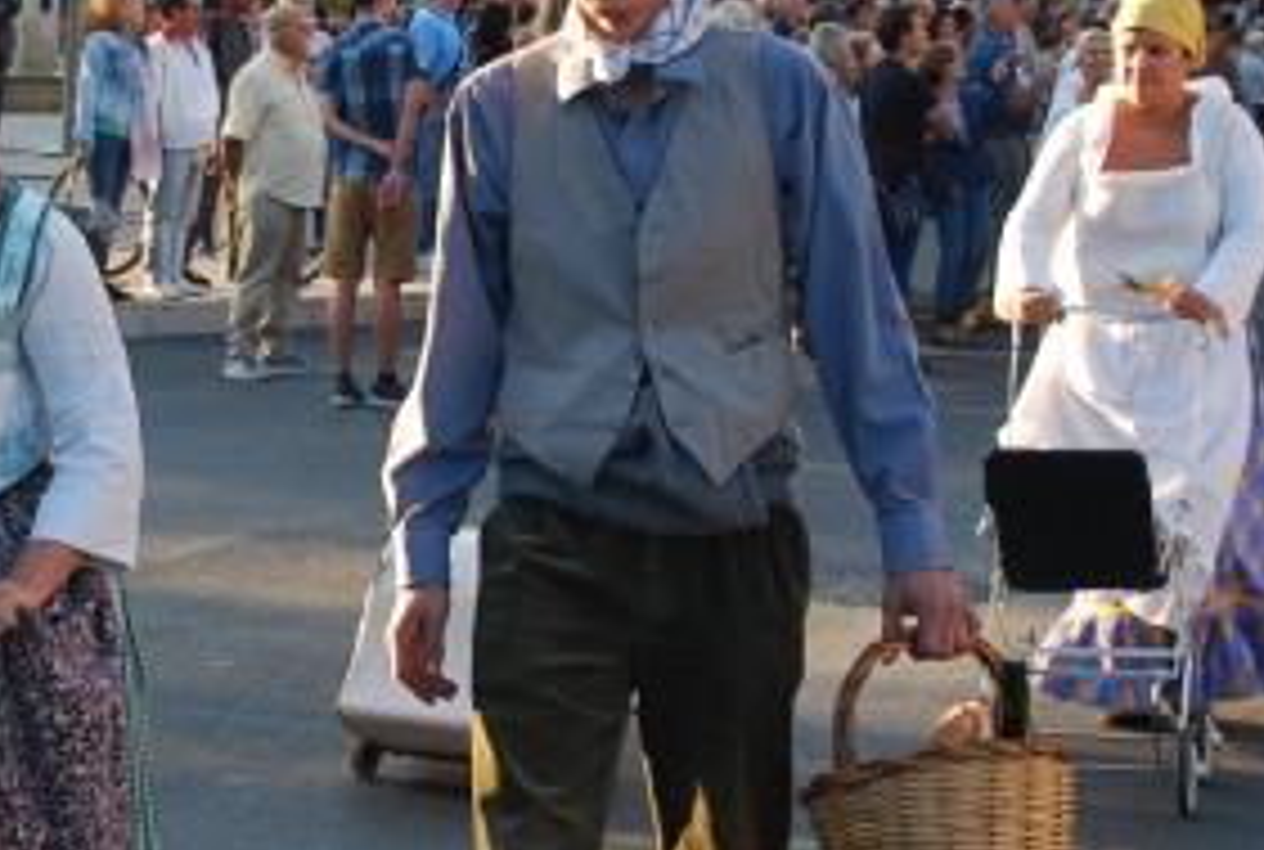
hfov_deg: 18.3
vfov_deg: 12.4
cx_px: 414
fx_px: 3908
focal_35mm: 111
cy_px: 268
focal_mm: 26
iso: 200
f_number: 5.6
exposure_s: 1/125
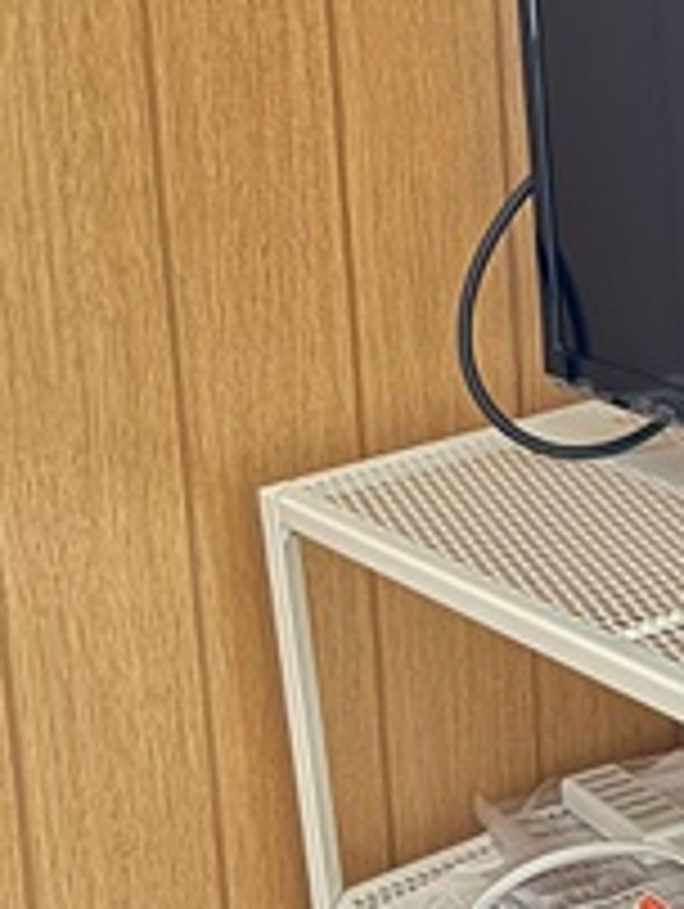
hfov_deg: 14.9
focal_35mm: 90
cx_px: 1114
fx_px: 2366
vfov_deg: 21.6
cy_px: 234
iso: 1000
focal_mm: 5.1
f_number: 1.6
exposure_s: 1/15
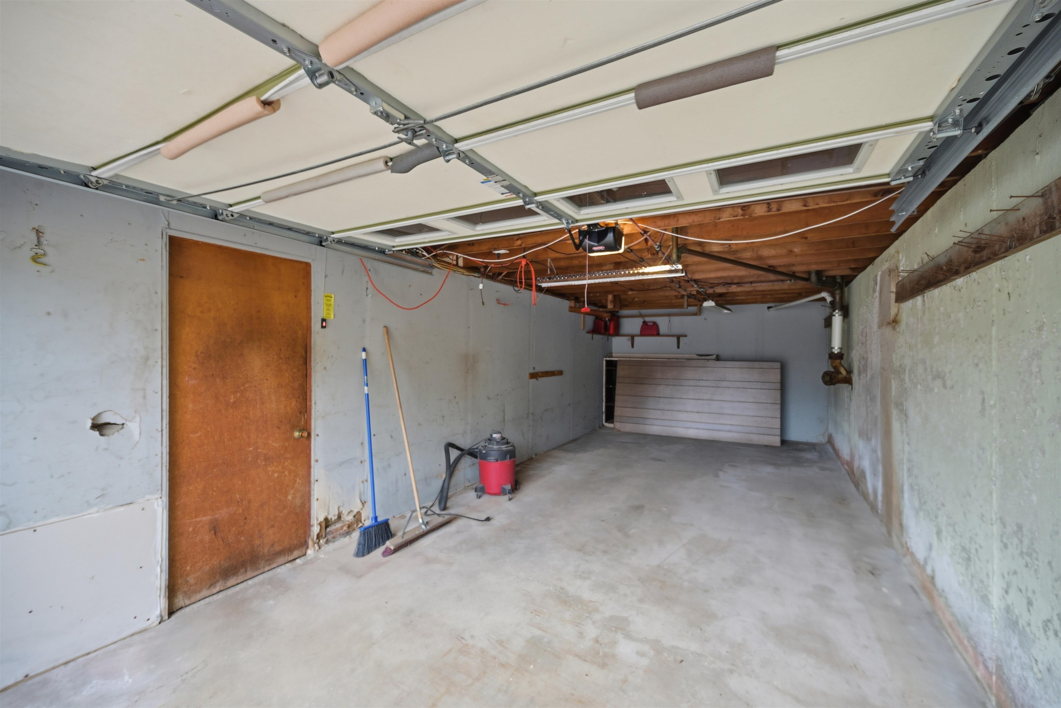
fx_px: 413
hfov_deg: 104.3
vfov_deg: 81.2
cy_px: 354
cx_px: 530
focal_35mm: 14
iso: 1000
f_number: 4.5
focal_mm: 14
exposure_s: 1/640
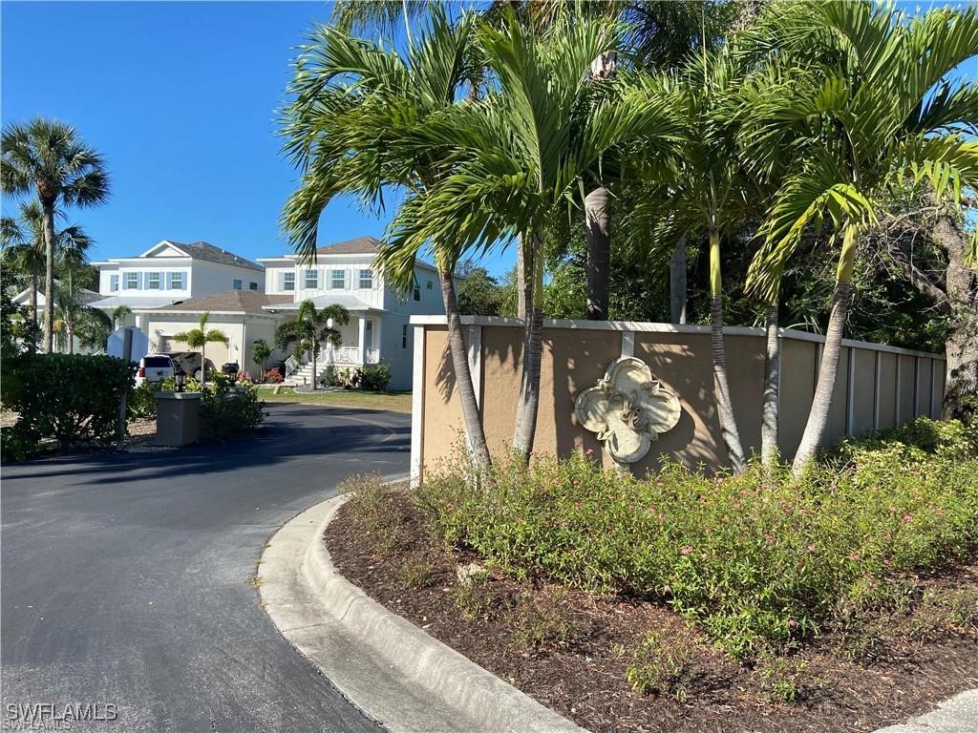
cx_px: 489
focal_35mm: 26
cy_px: 366
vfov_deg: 53.1
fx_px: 735
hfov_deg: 67.3
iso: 32
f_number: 1.8
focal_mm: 4.25
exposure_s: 1/1996
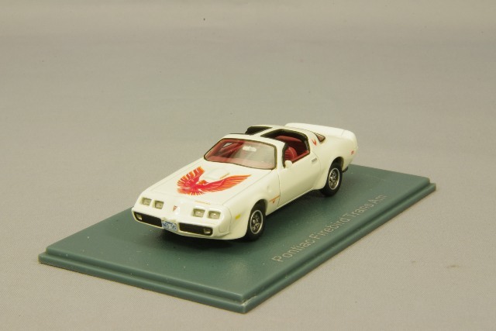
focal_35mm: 112
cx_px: 248
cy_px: 166
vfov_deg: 12.2
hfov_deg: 18.3
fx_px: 1543
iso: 400
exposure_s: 1/1.67
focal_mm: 75
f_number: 32
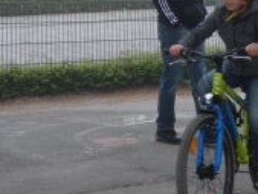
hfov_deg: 12.6
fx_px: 1164
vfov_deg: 9.5
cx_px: 220
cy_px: 38
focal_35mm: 156
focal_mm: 11.9
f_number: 4.2
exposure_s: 1/100
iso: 80
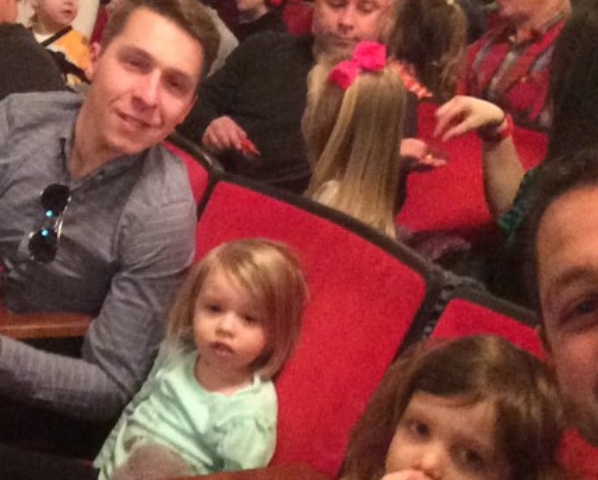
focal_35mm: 53
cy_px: 265
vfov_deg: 28.6
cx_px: 180
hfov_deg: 34.9
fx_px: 939
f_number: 2.4
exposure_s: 1/15
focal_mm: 2.15
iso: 1000
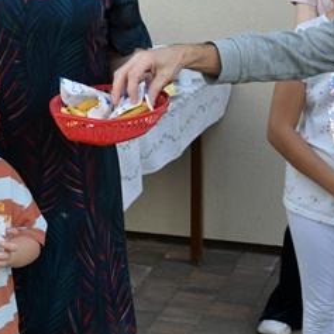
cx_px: 30
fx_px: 950
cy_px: 90
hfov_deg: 19.6
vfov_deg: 19.8
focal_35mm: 87
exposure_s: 1/160
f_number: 4.5
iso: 100
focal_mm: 18
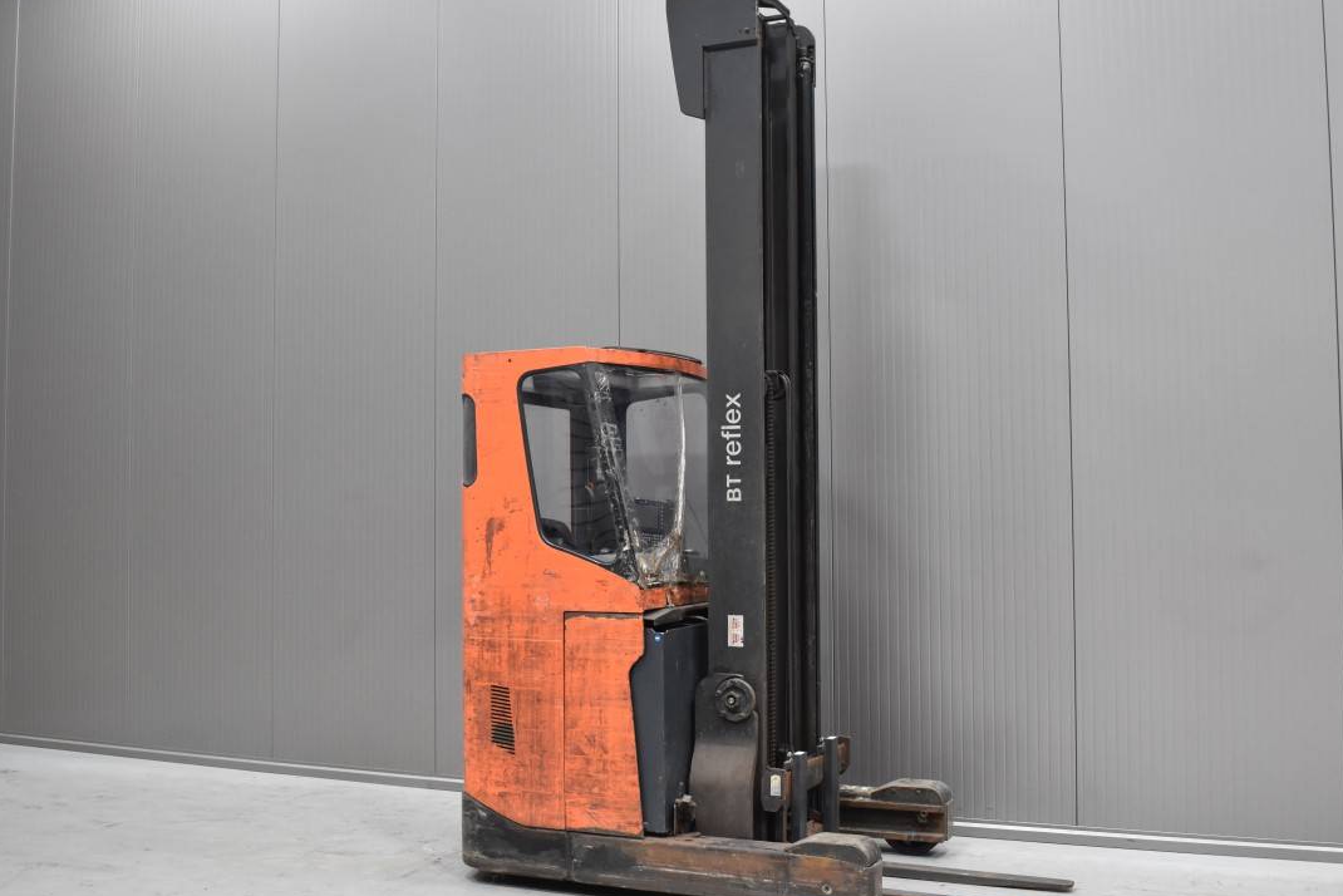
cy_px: 449
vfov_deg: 36.0
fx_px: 1381
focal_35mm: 37
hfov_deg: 51.8
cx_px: 725
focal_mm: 22
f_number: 5
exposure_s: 1/40
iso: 1600
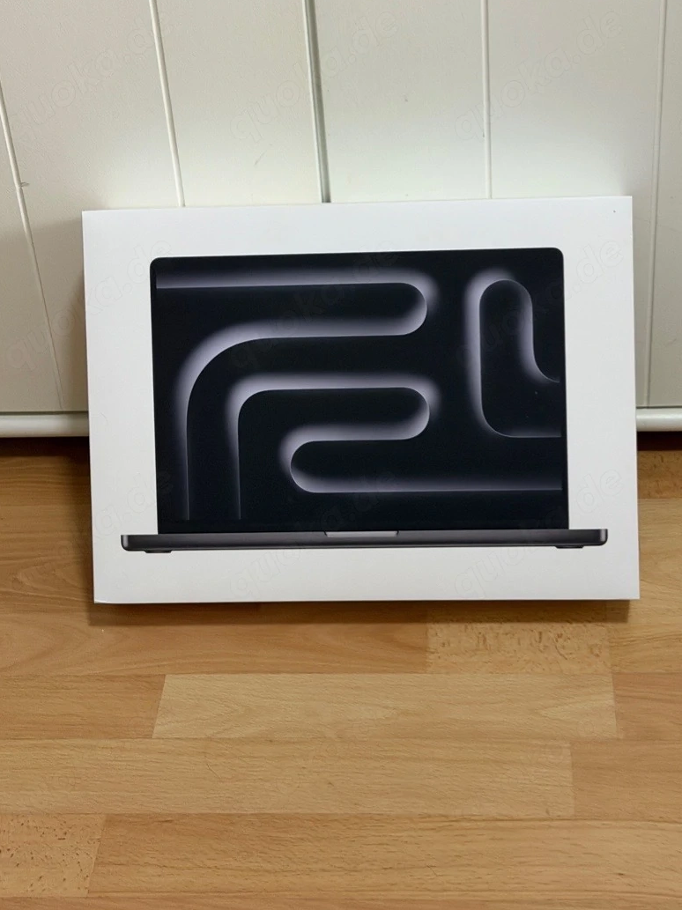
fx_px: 1630
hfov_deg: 23.6
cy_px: 336
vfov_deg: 31.1
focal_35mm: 62
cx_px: 376
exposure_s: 1/40
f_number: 1.78
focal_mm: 6.76
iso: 400
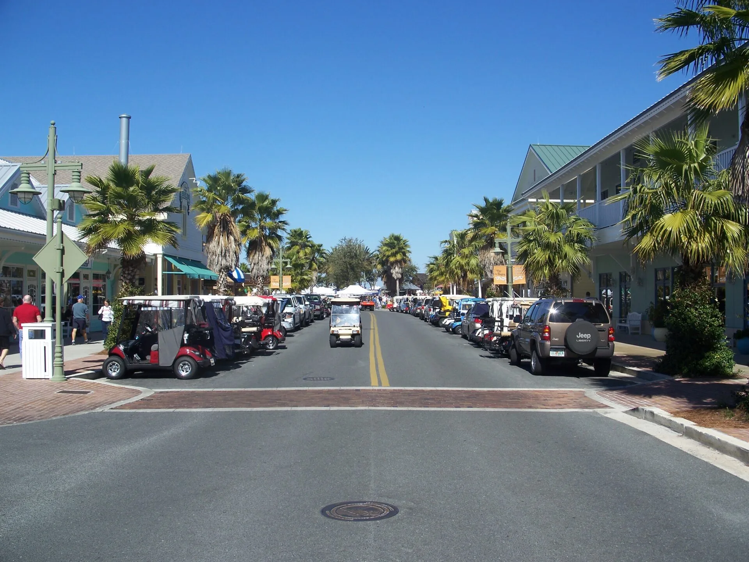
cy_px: 281
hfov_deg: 50.1
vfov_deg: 38.7
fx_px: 801
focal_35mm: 37
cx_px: 374
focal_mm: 7.8
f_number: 4
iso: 64
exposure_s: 1/640
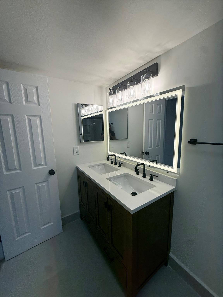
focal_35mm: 14
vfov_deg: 102.1
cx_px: 112
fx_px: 120
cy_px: 148
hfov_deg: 85.7
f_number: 2.2
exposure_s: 1/199
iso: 64
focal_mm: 2.22
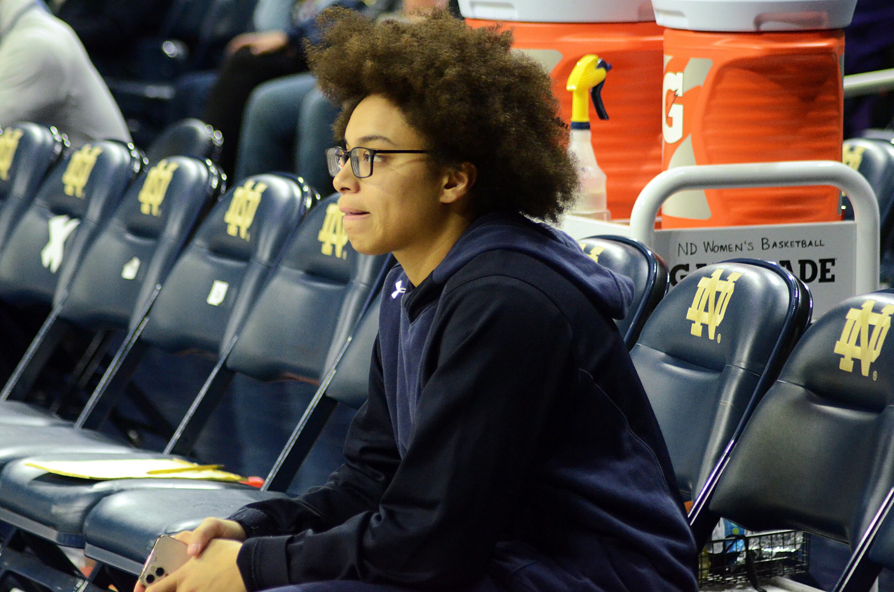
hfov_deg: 11.3
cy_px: 296
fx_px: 4535
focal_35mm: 183
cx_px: 447
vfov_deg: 7.5
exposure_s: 1/800
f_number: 4.2
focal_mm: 122
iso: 4000
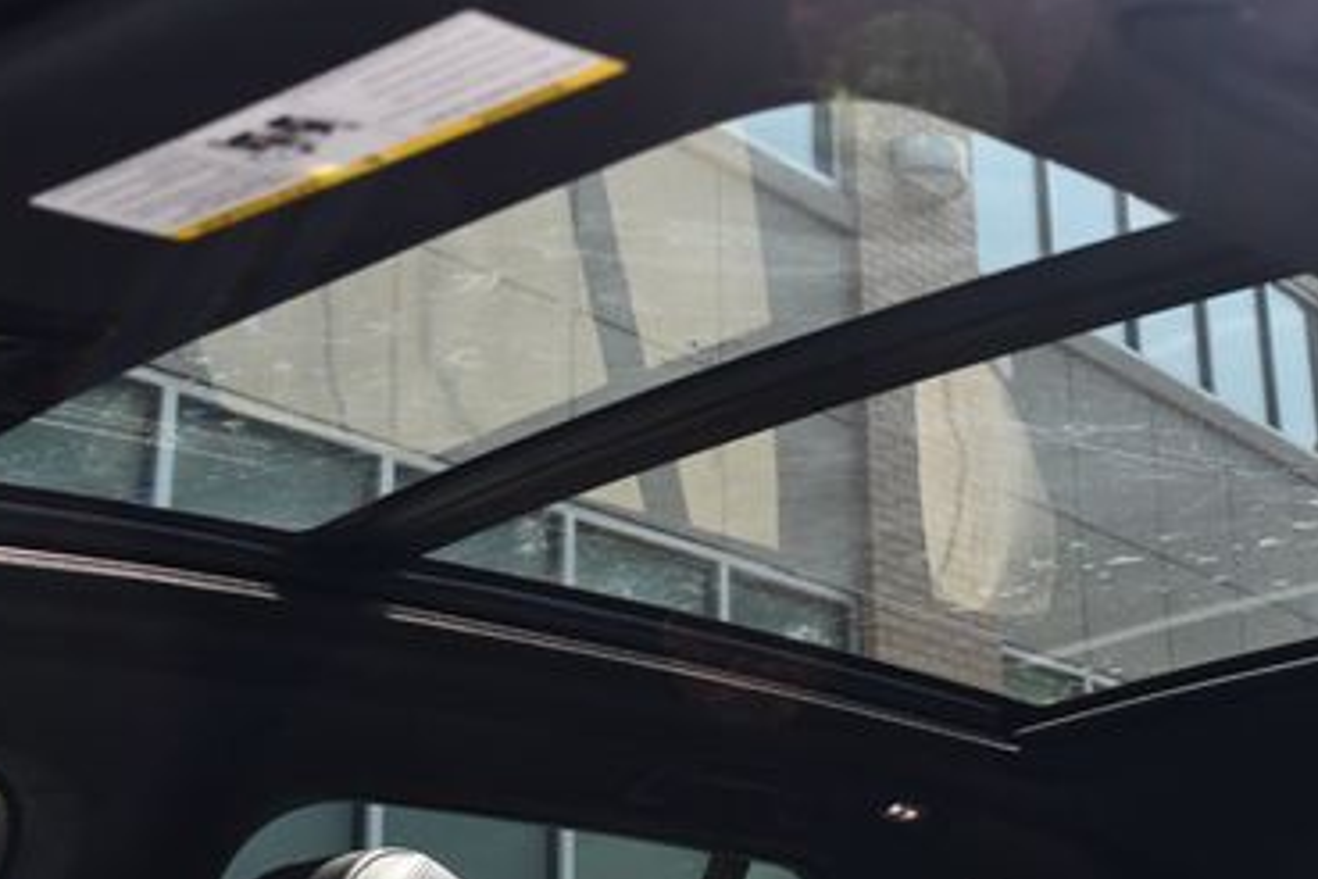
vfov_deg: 23.0
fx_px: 2160
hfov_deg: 33.8
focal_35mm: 59
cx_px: 807
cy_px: 440
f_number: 5
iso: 400
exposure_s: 1/250
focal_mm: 23
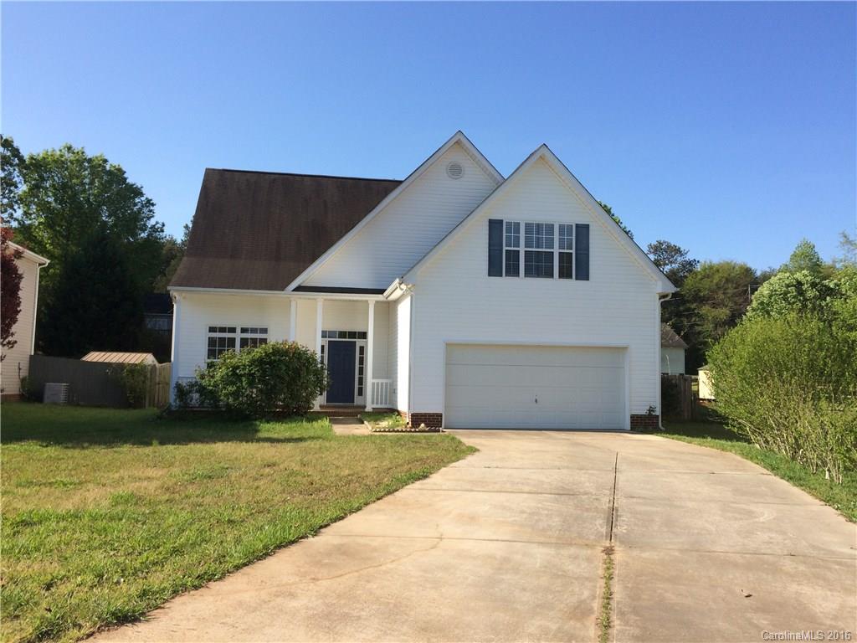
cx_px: 428
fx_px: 718
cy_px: 322
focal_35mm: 29
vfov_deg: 48.2
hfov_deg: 61.7
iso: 32
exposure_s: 1/1414
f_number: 2.2
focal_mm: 4.15
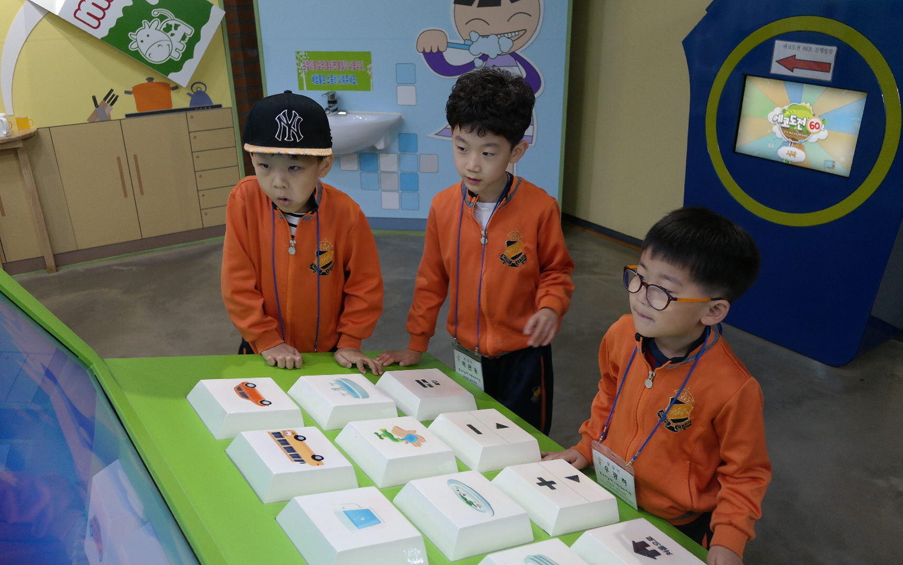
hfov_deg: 61.2
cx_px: 448
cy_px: 305
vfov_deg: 40.6
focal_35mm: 31
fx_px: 763
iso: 800
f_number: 3.5
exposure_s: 1/40
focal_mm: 20
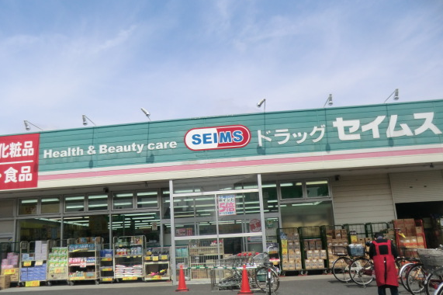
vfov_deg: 46.2
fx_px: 344
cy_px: 169
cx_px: 206
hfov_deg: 65.4
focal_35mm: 28
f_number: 7.5
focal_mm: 4.3
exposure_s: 1/320
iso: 80
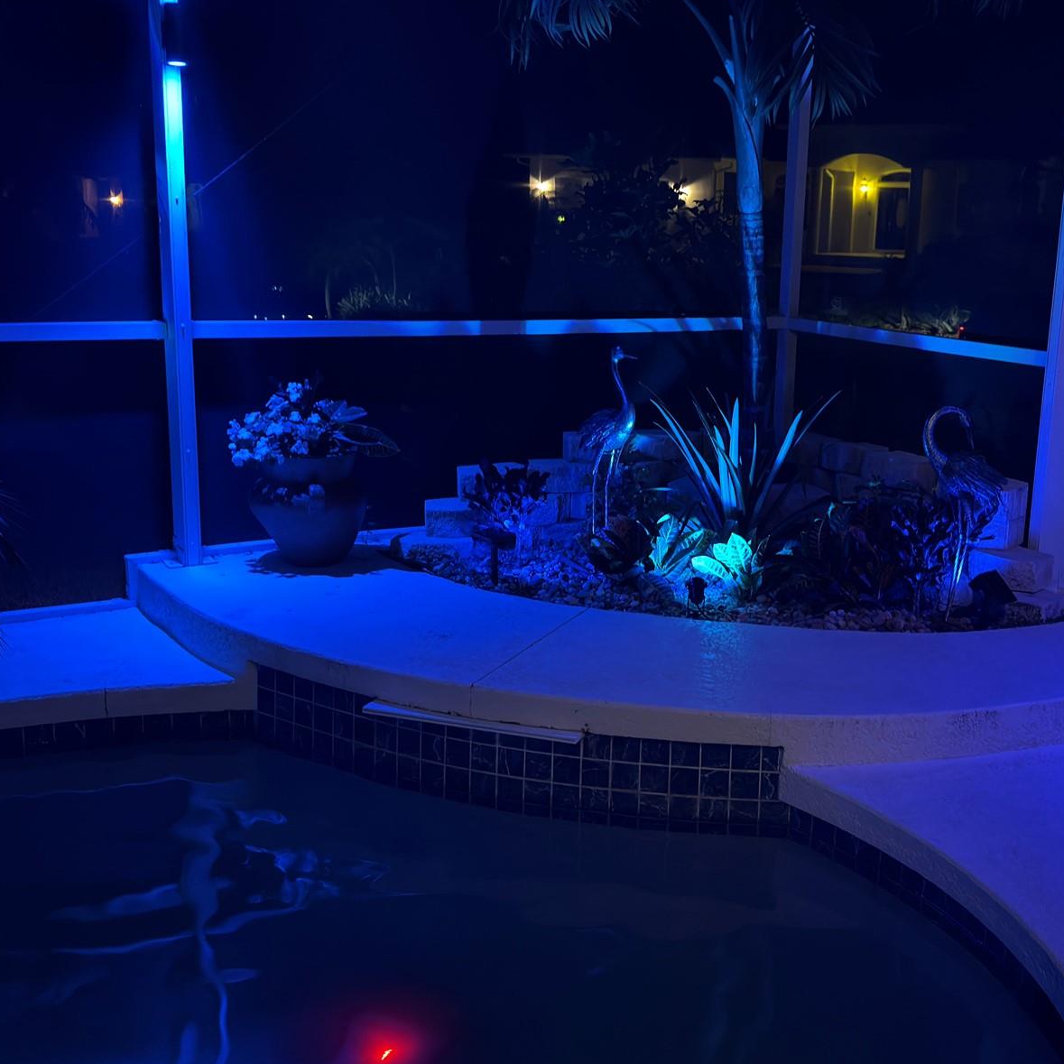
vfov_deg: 40.0
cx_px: 686
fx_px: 1461
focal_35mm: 42
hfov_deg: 39.7
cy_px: 528
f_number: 1.78
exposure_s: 1/19
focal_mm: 6.76
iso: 800
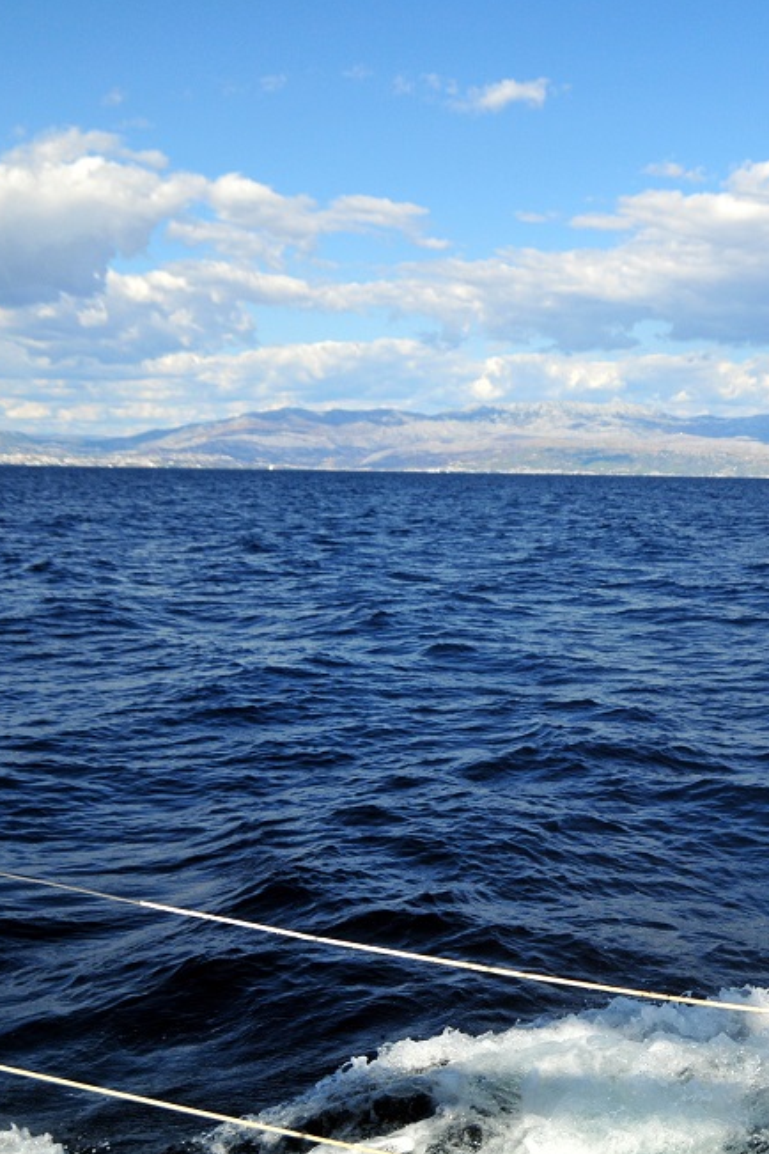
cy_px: 577
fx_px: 1474
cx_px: 635
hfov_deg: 28.5
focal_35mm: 46
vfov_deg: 42.7
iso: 320
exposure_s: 1/4000
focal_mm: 20
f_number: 5
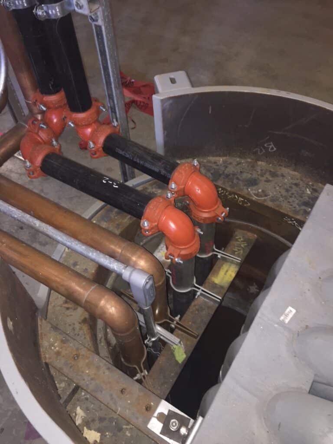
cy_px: 222
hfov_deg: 48.2
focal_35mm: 29
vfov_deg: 61.7
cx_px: 166
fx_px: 372
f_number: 2.2
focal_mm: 4.15
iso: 100
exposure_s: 1/16
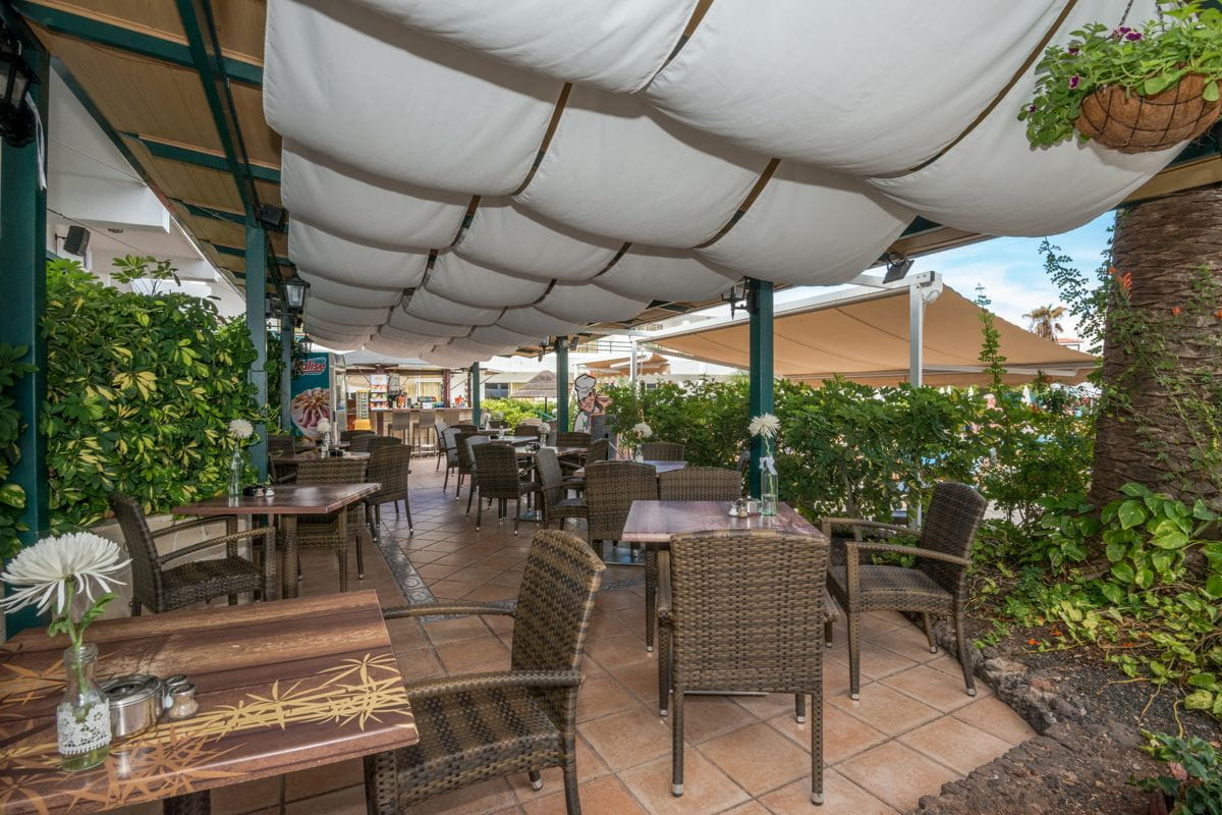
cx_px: 611
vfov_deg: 70.4
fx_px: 577
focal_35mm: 17
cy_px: 408
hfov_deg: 93.3
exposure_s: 1/125
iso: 1000
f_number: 18
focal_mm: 17
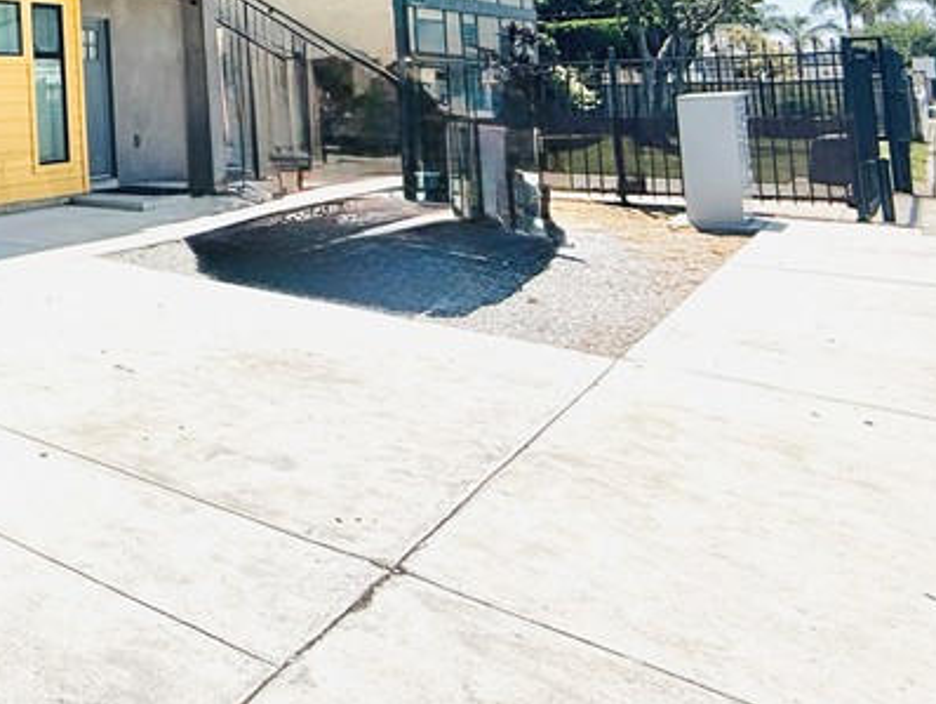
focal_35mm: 36
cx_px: -200
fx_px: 974
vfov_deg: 36.7
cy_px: 47
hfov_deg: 37.8
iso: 50
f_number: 2.2
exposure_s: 1/2165
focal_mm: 2.22
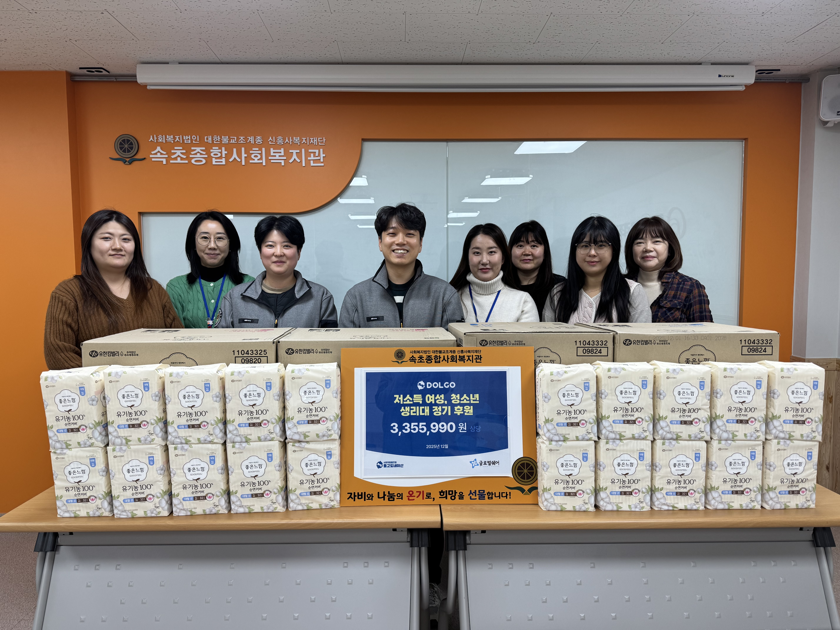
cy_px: 315
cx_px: 420
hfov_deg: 71.6
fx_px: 582
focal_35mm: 24
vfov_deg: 56.8
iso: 80
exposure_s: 1/120
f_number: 1.78
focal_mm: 6.76
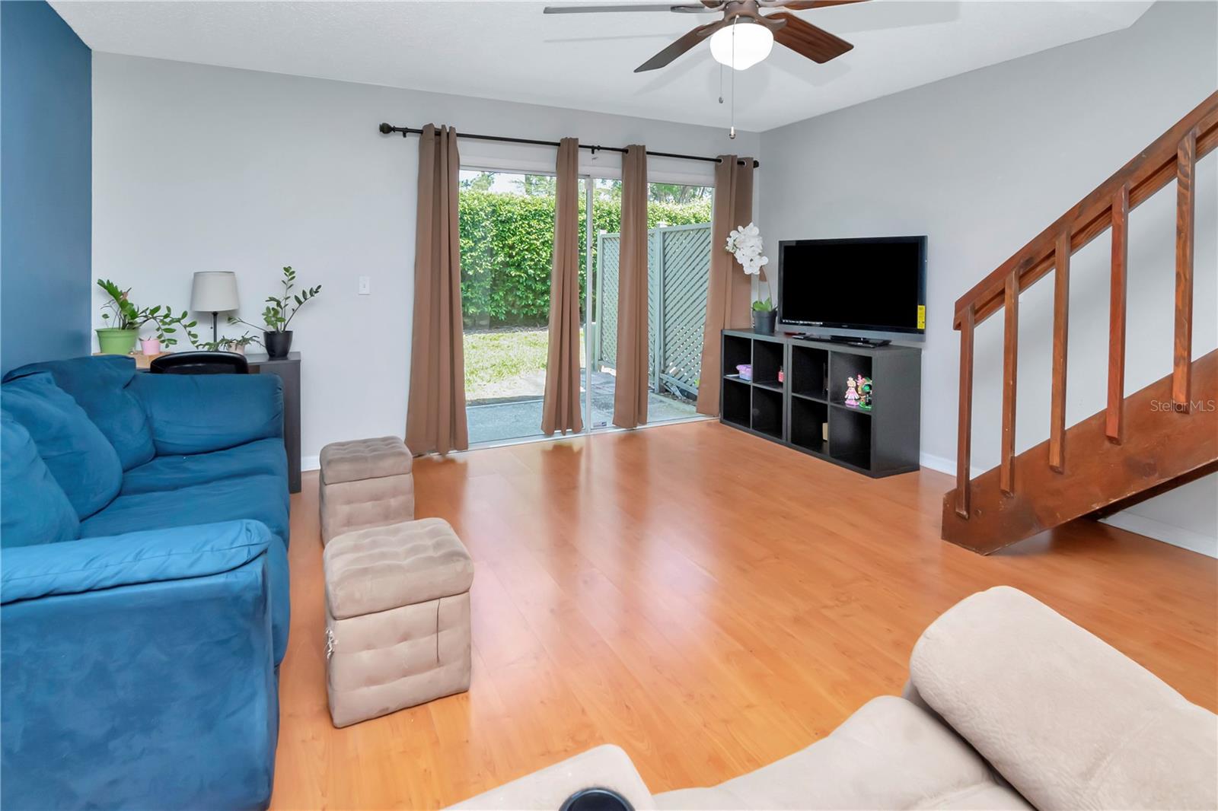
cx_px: 609
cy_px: 406
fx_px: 558
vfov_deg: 72.0
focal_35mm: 16
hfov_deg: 95.0
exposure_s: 1/200
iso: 800
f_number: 9
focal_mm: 11
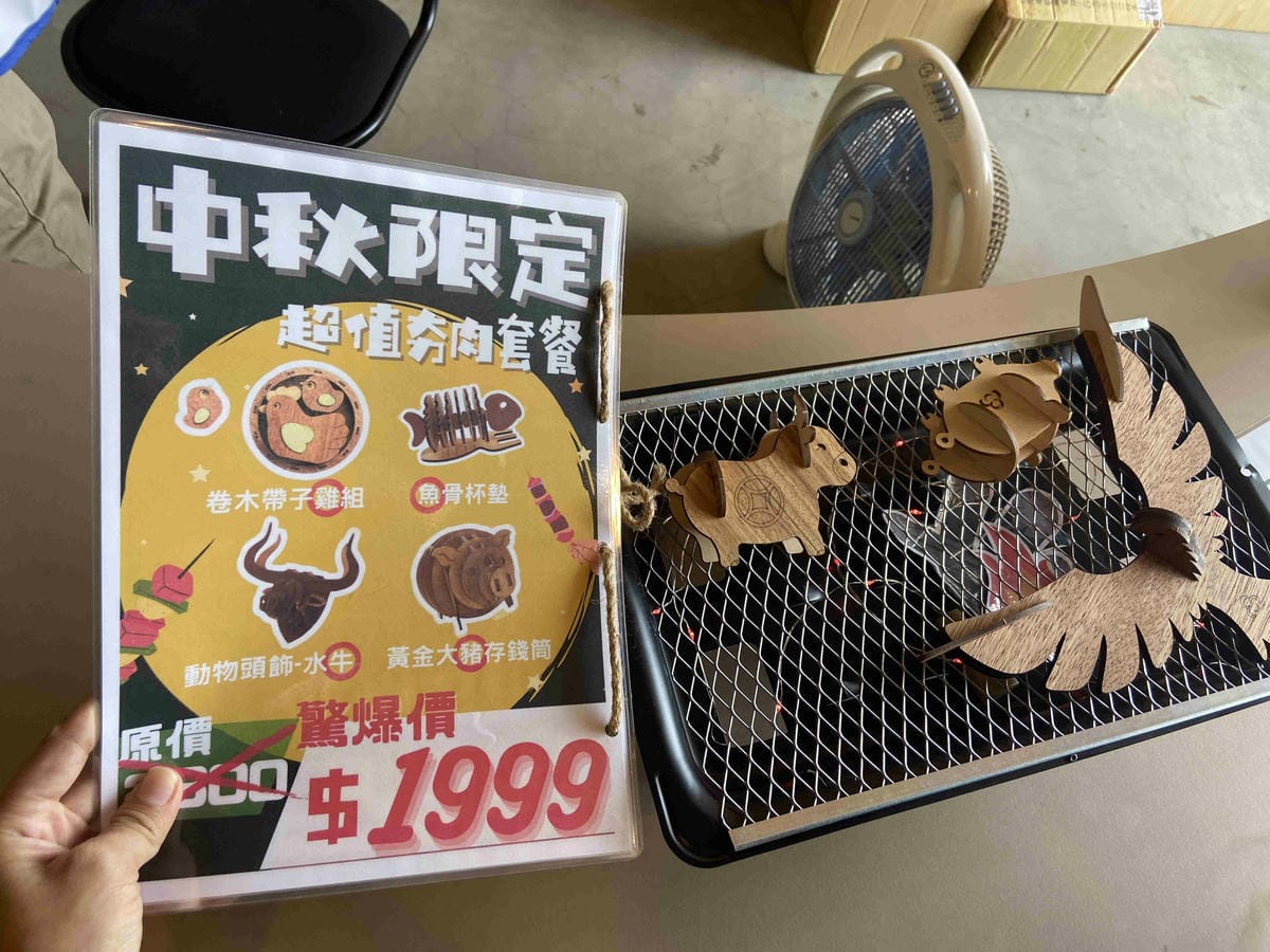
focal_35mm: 26
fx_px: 954
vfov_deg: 53.1
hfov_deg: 67.3
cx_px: 635
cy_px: 476
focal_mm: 4.25
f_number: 1.8
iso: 80
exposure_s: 1/120
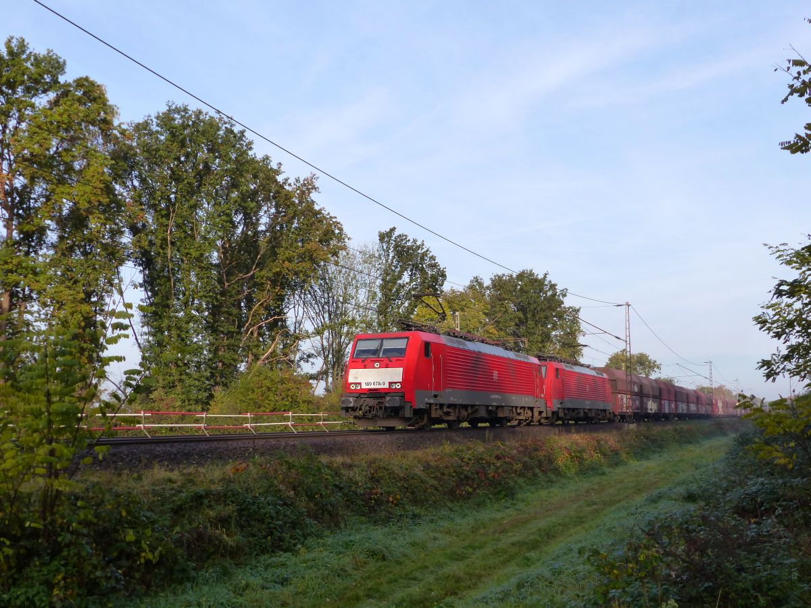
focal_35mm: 37
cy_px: 304
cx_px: 406
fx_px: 867
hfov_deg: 50.1
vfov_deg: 38.7
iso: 160
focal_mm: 6.6
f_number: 4
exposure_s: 1/500
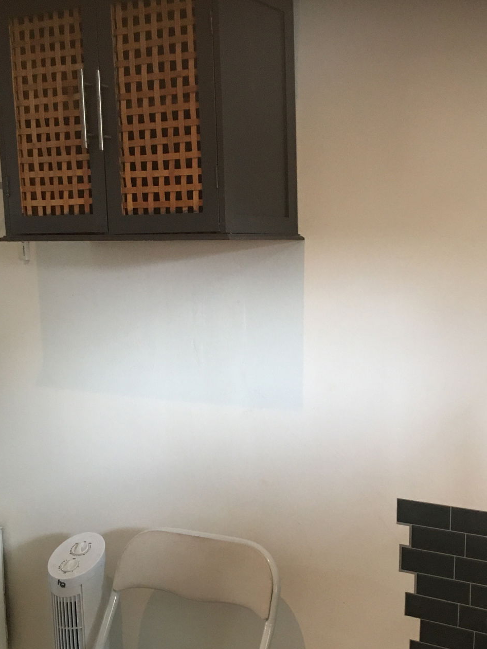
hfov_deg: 29.4
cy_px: 413
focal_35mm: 49
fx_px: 919
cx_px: 331
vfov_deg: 38.6
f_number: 2.2
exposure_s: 1/17
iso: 100
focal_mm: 4.15
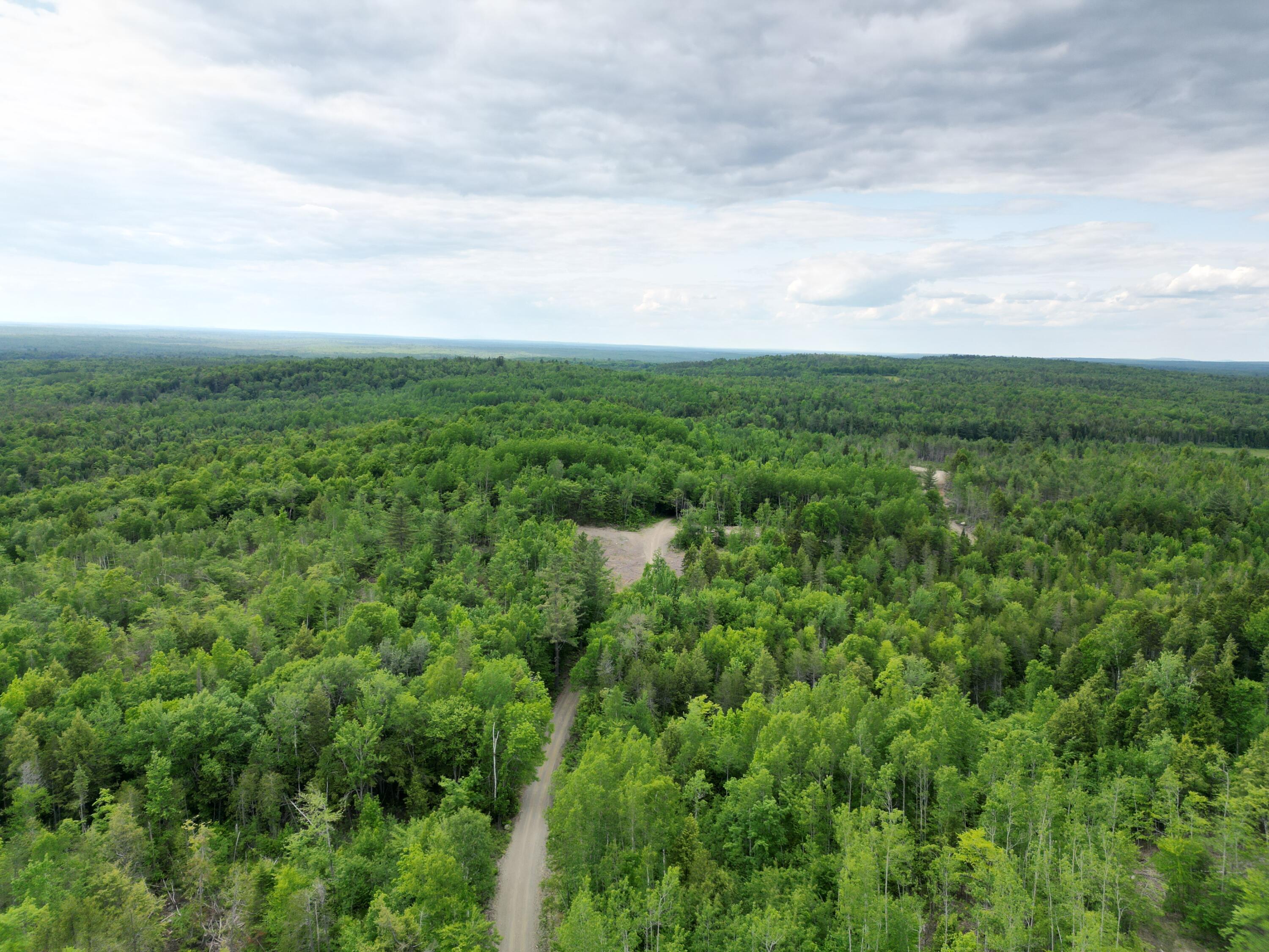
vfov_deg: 56.8
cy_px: 476
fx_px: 880
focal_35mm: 24
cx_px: 634
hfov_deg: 71.6
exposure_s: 1/2000
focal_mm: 6.72
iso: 100
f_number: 1.7
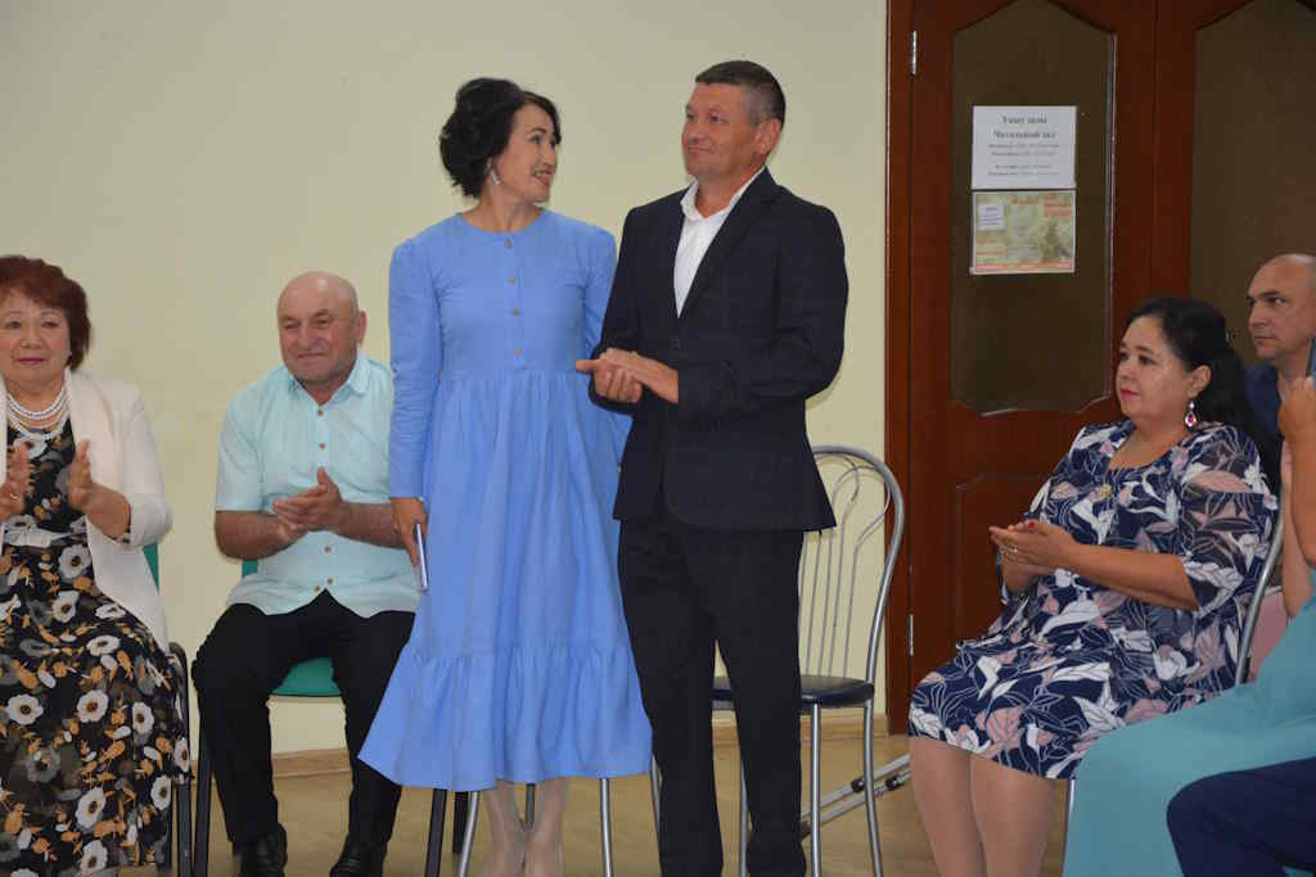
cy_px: 438
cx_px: 658
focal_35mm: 112
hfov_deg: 18.2
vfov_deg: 12.2
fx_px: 4113
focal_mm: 75
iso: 900
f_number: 5.3
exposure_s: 1/60
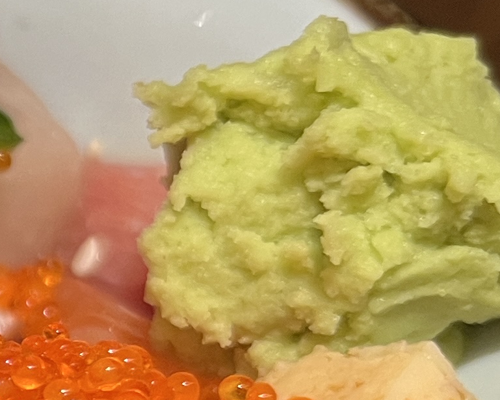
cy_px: 466
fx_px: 1968
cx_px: -566
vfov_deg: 11.4
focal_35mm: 133
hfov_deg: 12.4
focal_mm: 5.7
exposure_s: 1/50
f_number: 1.5
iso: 80
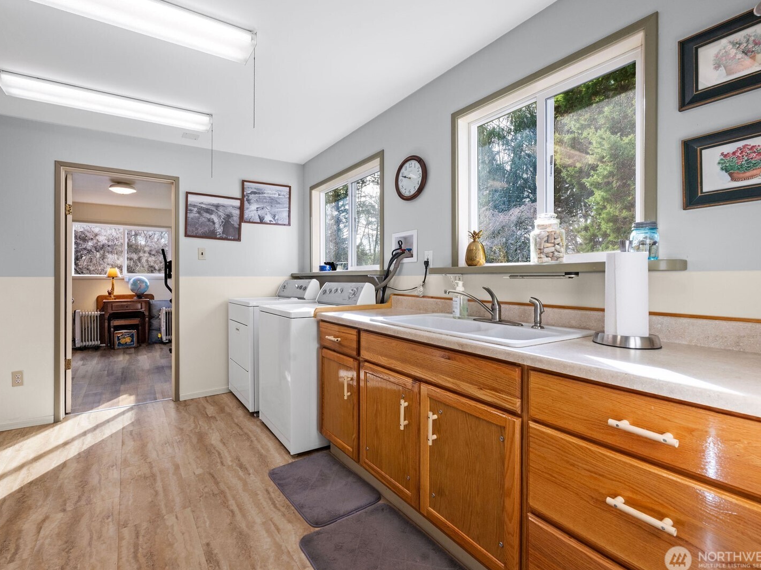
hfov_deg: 94.2
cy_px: 279
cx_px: 342
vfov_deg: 78.1
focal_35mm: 16
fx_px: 352
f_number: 8
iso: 400
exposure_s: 1/30
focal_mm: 14
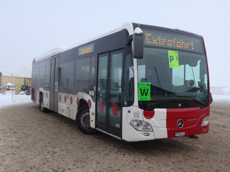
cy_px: 86
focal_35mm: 36
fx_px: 239
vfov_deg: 39.7
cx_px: 115
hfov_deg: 51.4
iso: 80
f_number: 2.8
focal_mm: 7.5
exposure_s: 1/800
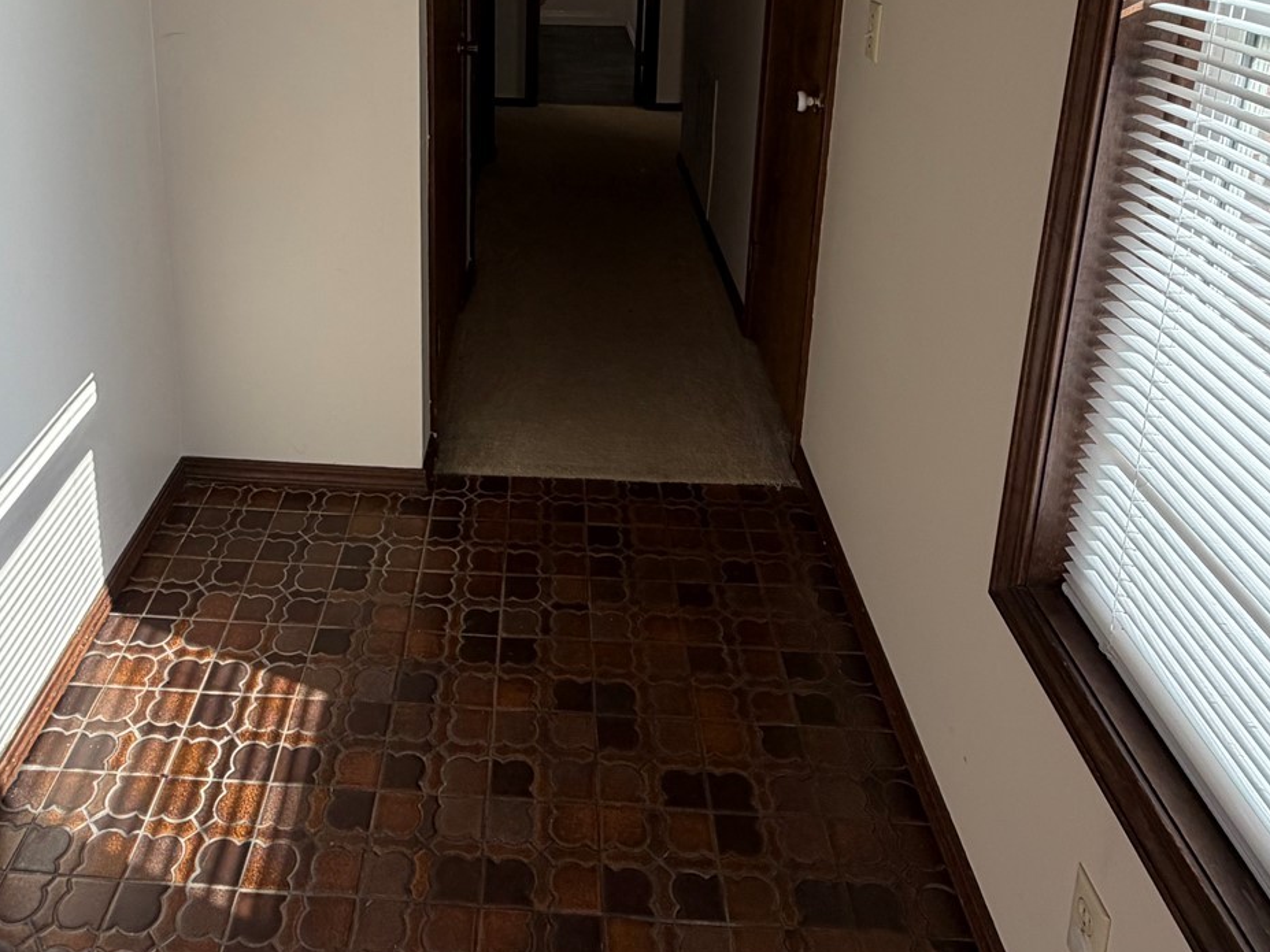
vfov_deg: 43.9
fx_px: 1064
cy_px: 93
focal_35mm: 29
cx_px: 481
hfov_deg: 60.9
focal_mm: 2.22
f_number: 2.2
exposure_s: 1/121
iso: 40
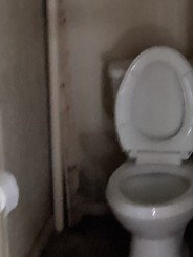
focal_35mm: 97
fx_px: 720
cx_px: 150
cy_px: 120
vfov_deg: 20.2
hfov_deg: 15.2
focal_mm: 3.3
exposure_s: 1/15
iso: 800
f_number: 2.4
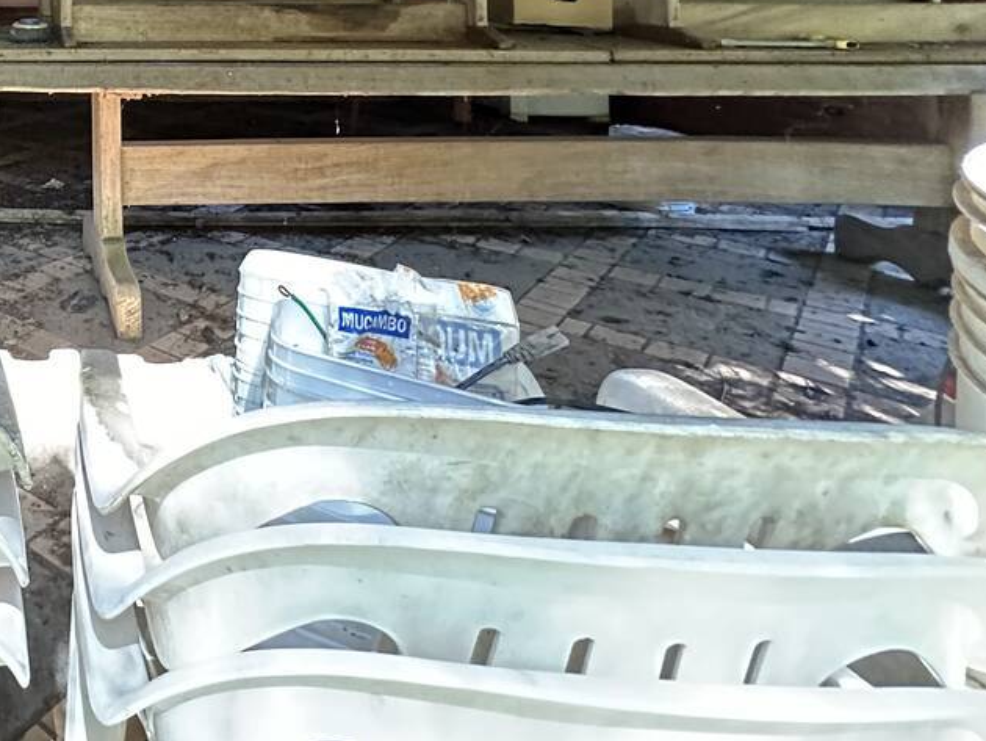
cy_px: -102
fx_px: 912
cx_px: -55
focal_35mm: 32
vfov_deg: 36.4
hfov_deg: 45.3
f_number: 2.2
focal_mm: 2.22
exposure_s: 1/60
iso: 640
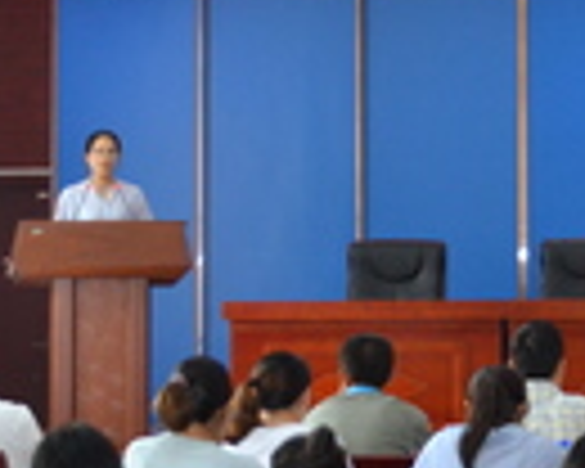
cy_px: 34
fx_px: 2614
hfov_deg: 12.6
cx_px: 580
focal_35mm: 151
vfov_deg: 10.2
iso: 1400
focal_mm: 28
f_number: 4.5
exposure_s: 1/60
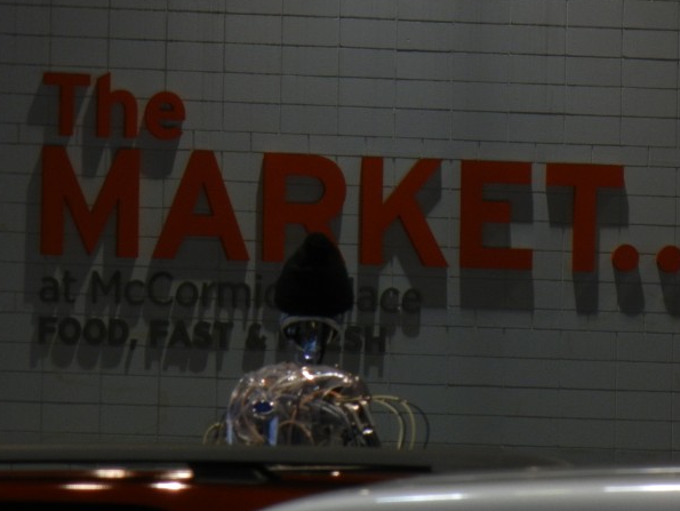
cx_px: 373
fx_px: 10142
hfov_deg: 3.8
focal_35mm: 516
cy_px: 278
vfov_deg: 2.9
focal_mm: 54
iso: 200
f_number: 5.6
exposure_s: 1/60
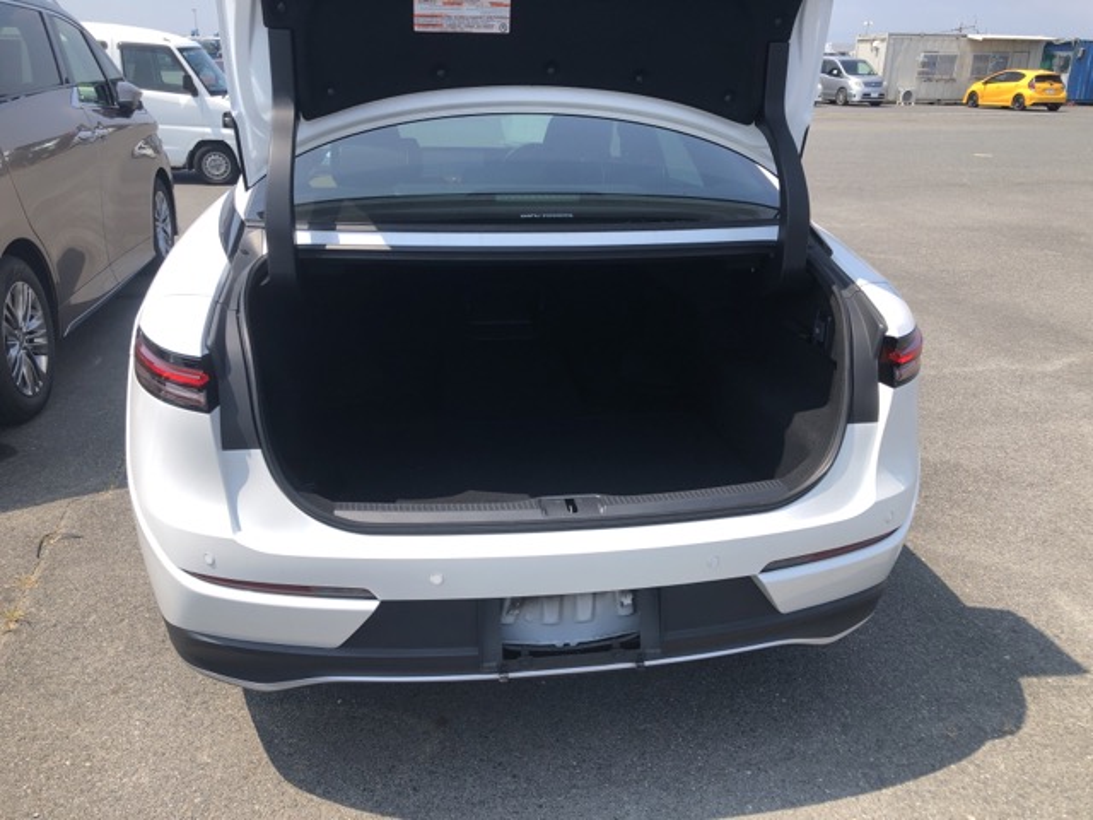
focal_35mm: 28
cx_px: 546
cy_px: 410
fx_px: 884
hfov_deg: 63.4
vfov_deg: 49.7
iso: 20
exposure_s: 1/1171
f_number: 1.8
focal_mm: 3.99
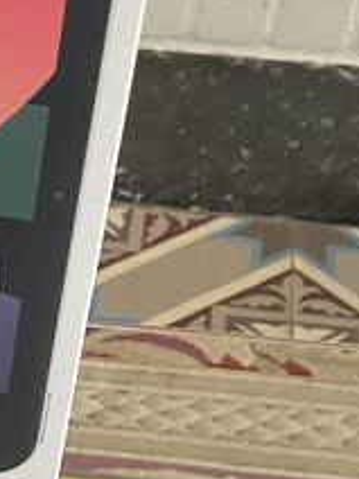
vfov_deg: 13.8
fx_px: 1894
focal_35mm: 137
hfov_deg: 10.0
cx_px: -368
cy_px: 655
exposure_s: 1/60
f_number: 1.8
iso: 200
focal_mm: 3
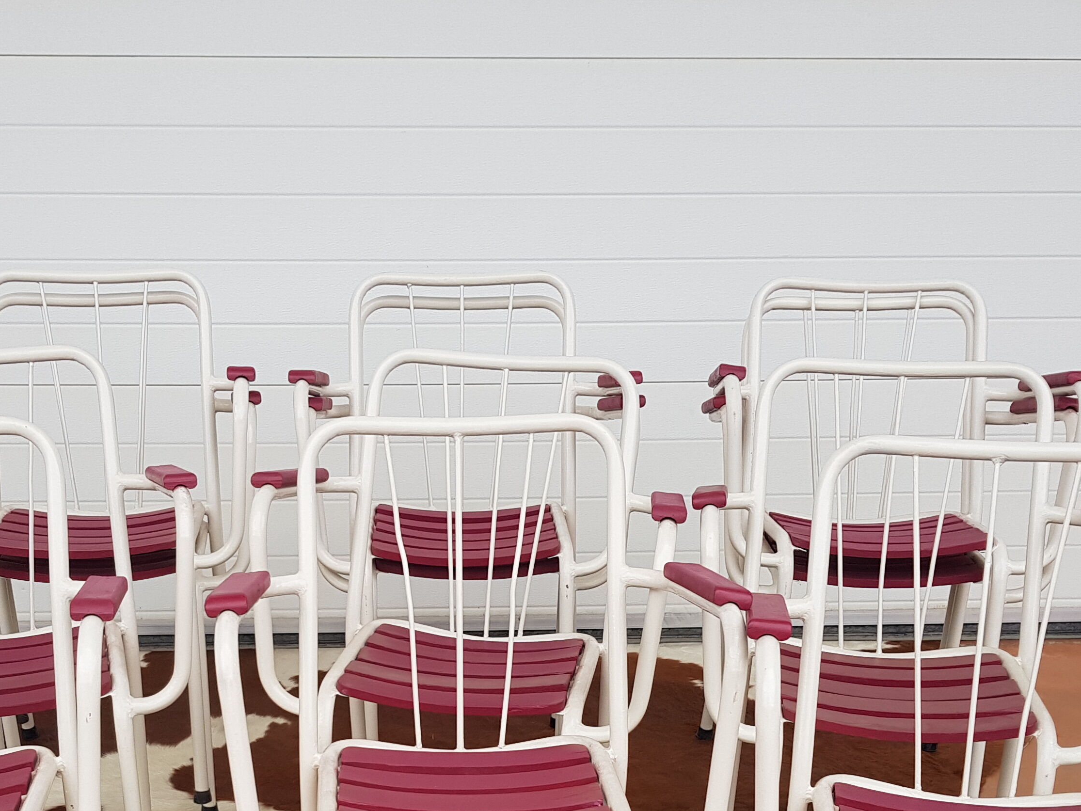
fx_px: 1468
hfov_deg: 40.3
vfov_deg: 29.8
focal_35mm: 47
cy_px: 701
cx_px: 441
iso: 40
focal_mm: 4.2
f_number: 1.7
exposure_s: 1/276
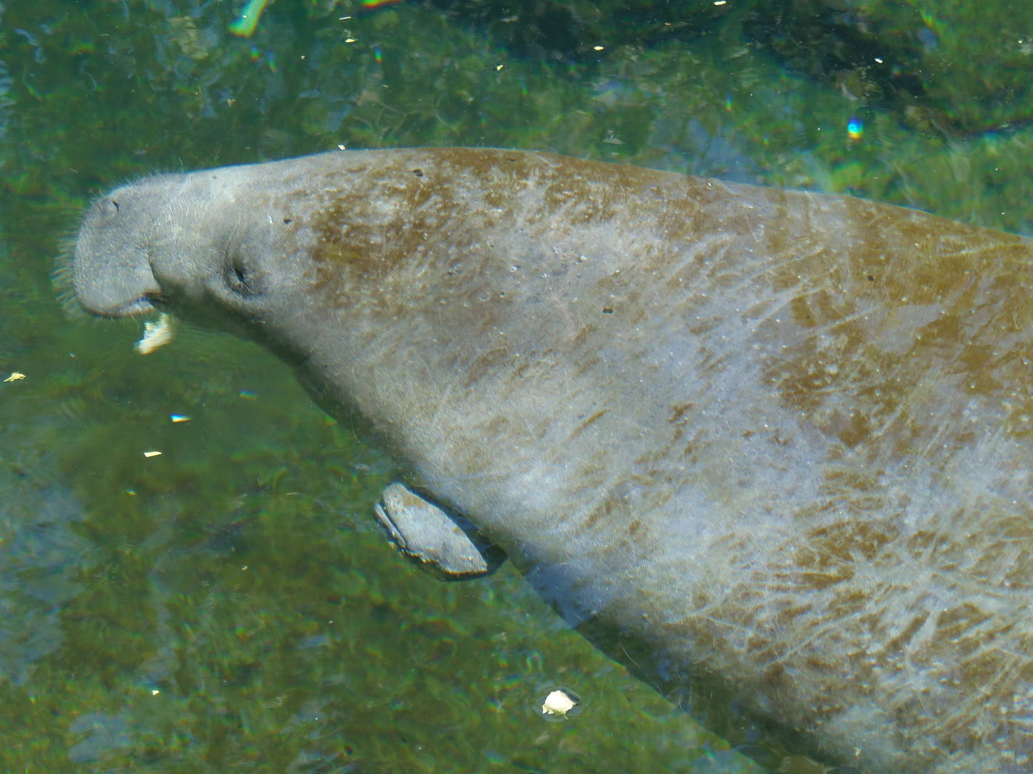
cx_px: 496
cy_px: 396
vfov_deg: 6.4
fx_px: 6923
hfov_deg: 8.5
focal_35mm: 232
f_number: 5
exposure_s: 1/100
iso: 64
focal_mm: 39.2
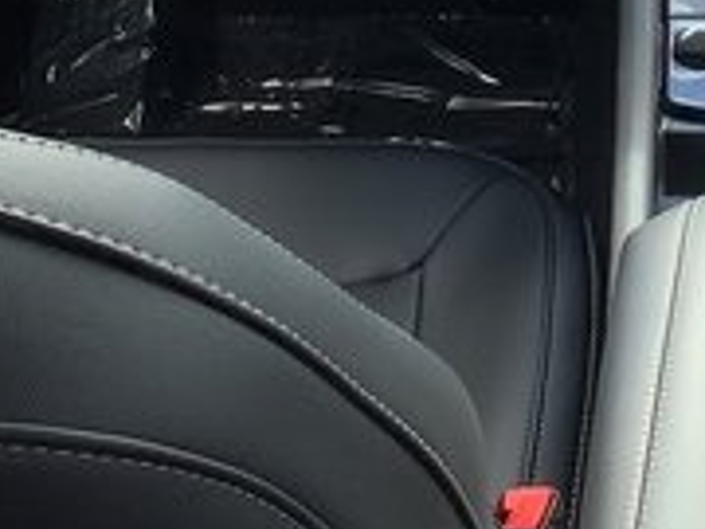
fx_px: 2240
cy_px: -341
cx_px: 830
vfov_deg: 12.6
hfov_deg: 17.1
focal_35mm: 110
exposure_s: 1/193
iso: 25
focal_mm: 3.3
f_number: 2.4
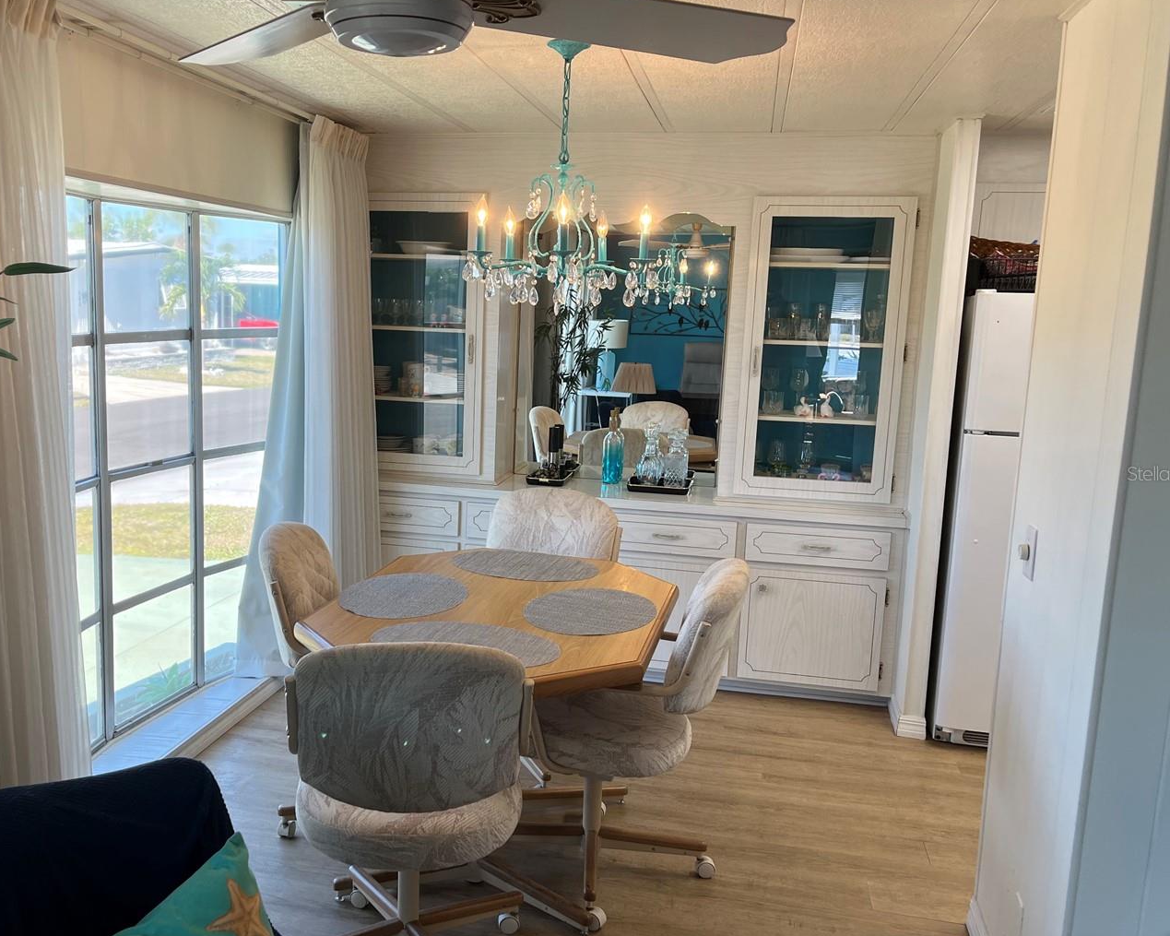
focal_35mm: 32
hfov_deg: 55.3
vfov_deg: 45.8
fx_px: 1108
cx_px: 477
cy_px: 473
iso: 50
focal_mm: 5.1
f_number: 1.6
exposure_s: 1/132
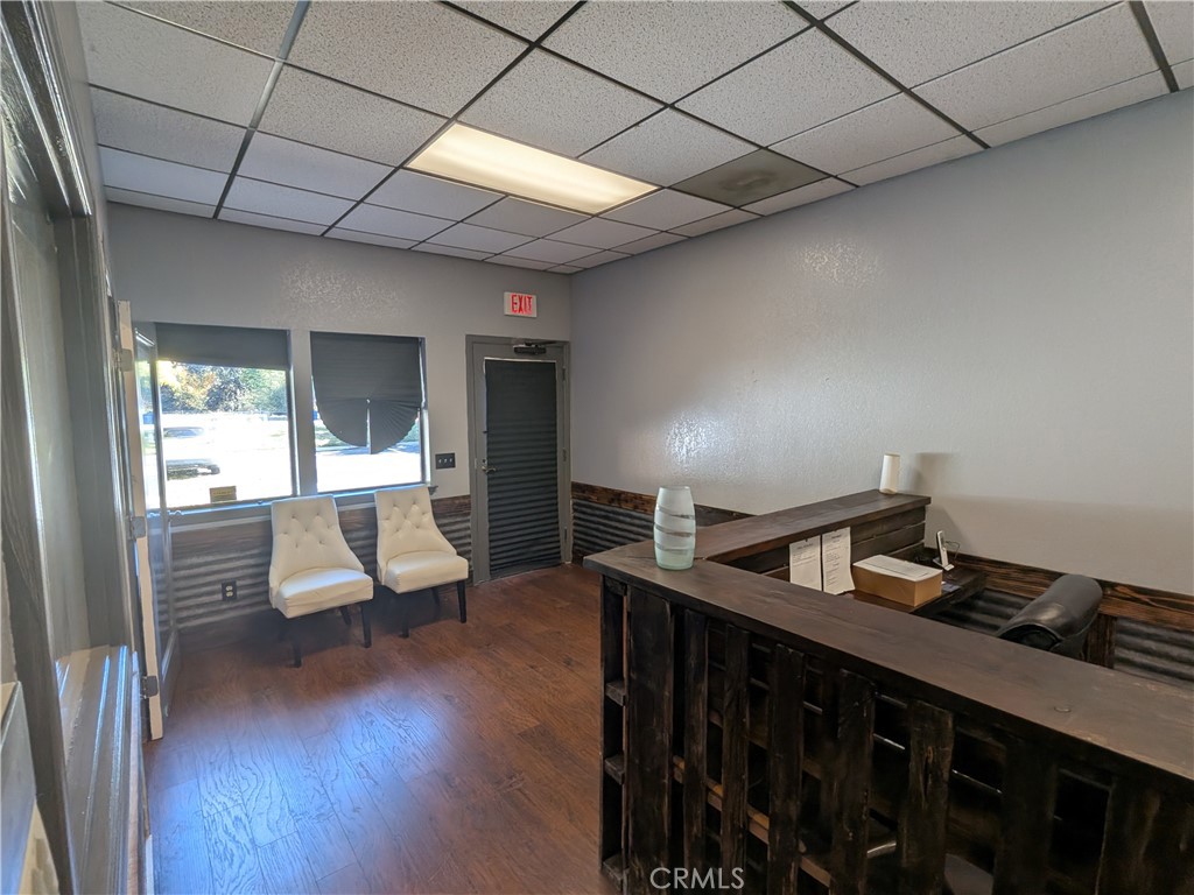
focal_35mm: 16
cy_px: 448
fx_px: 552
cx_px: 597
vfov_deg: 78.1
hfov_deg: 94.5
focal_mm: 2.22
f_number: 2.2
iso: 40
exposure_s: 1/43.5
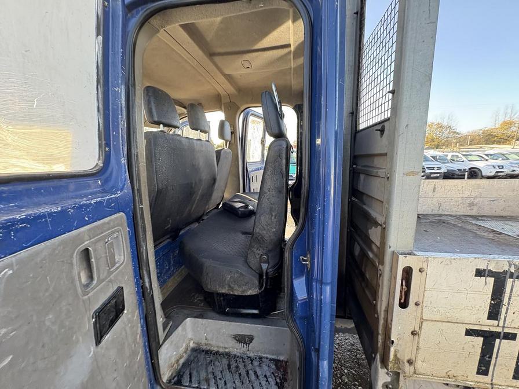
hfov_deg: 102.1
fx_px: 210
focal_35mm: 14
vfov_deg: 85.7
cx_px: 260
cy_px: 194
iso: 160
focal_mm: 2.22
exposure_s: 1/99
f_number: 2.2
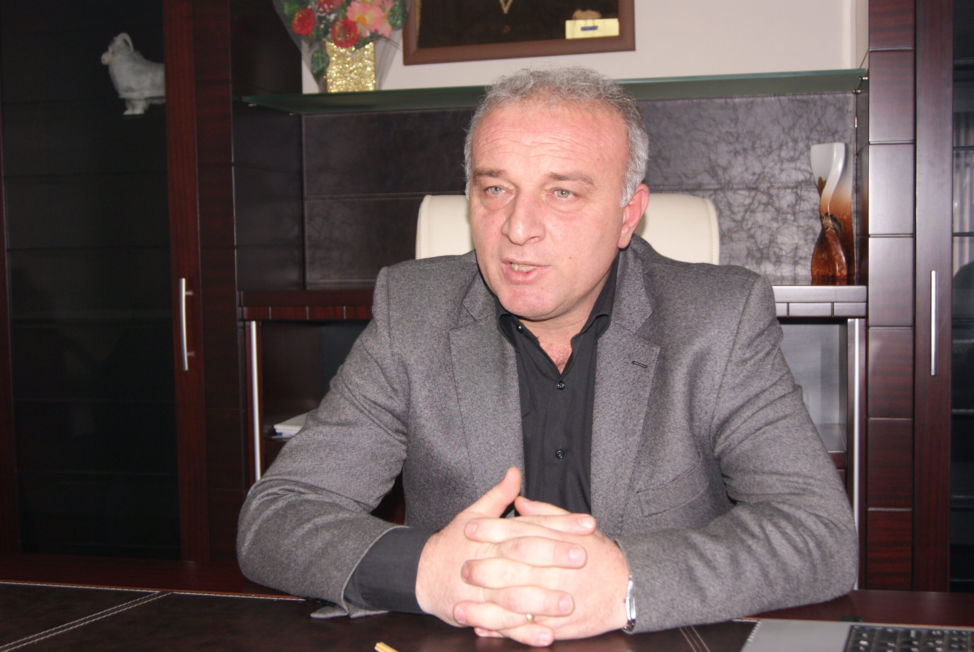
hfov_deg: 43.6
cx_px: 487
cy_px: 326
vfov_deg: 29.9
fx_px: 1219
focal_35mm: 45
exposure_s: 1/60
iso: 400
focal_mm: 30
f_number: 5
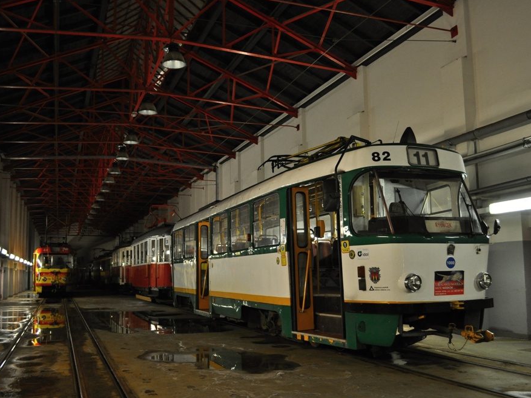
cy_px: 204
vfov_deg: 38.7
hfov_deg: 50.1
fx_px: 568
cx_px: 274
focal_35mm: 37
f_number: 3.8
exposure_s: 1/50
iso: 800
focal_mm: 22
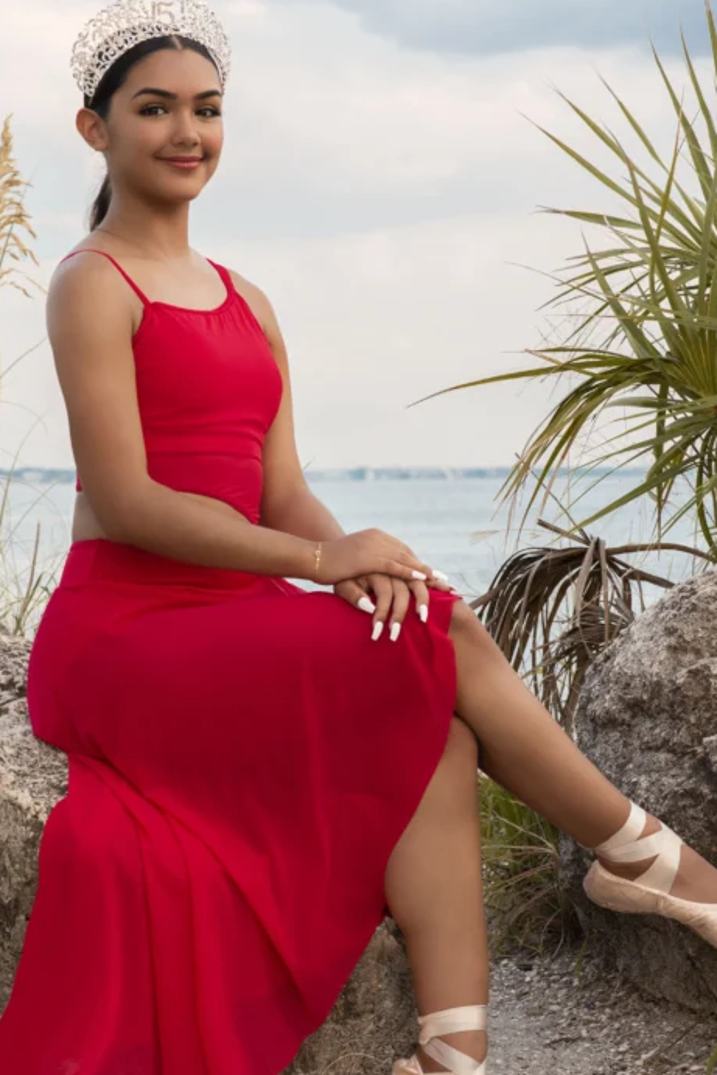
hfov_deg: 10.9
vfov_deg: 16.3
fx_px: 3762
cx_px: 310
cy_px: 554
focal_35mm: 126
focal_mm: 85
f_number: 7.1
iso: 640
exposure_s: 1/250
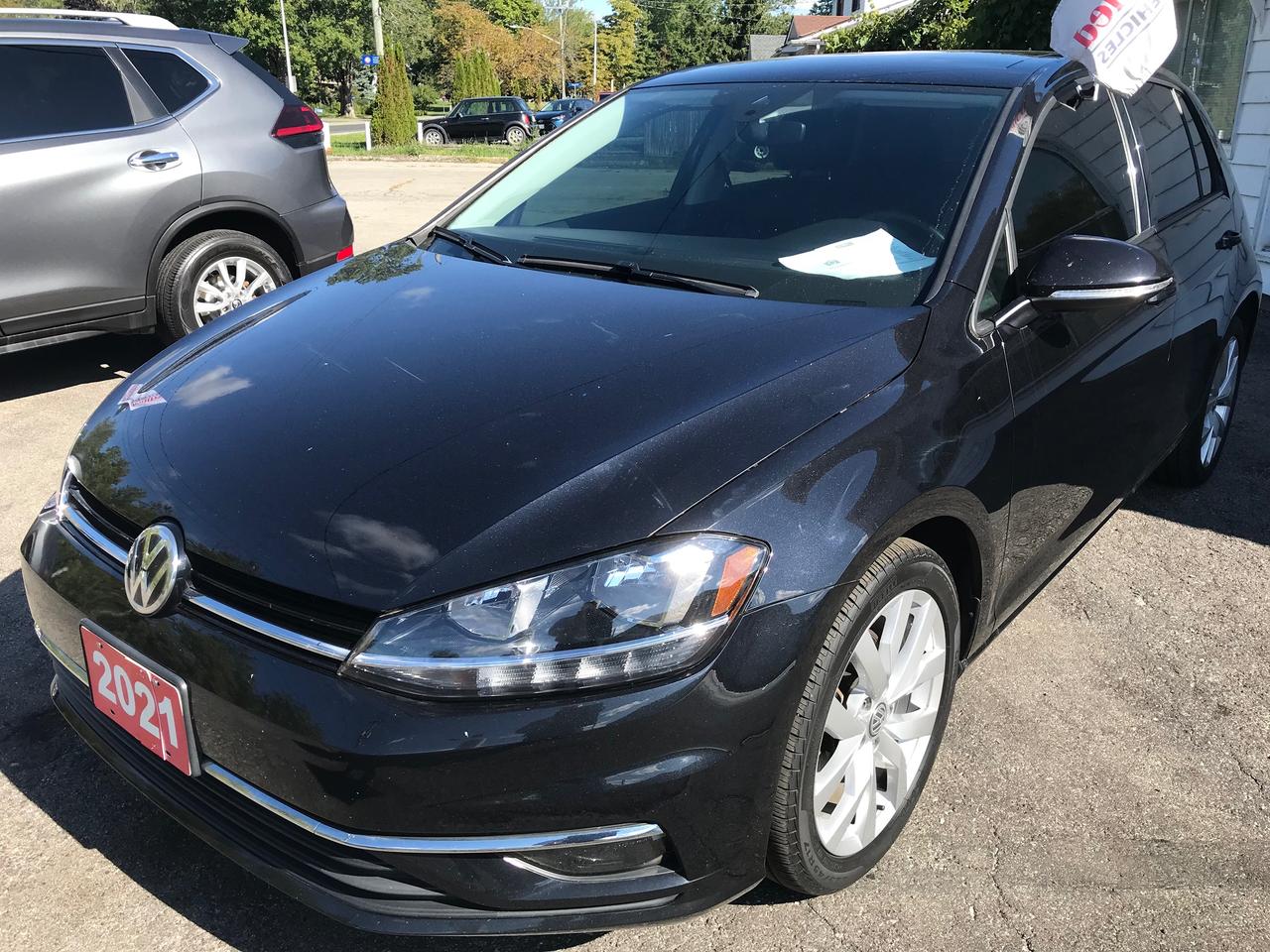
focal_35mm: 28
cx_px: 635
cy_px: 476
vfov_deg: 49.7
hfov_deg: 63.4
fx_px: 1027
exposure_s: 1/939
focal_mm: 3.99
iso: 20
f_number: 1.8
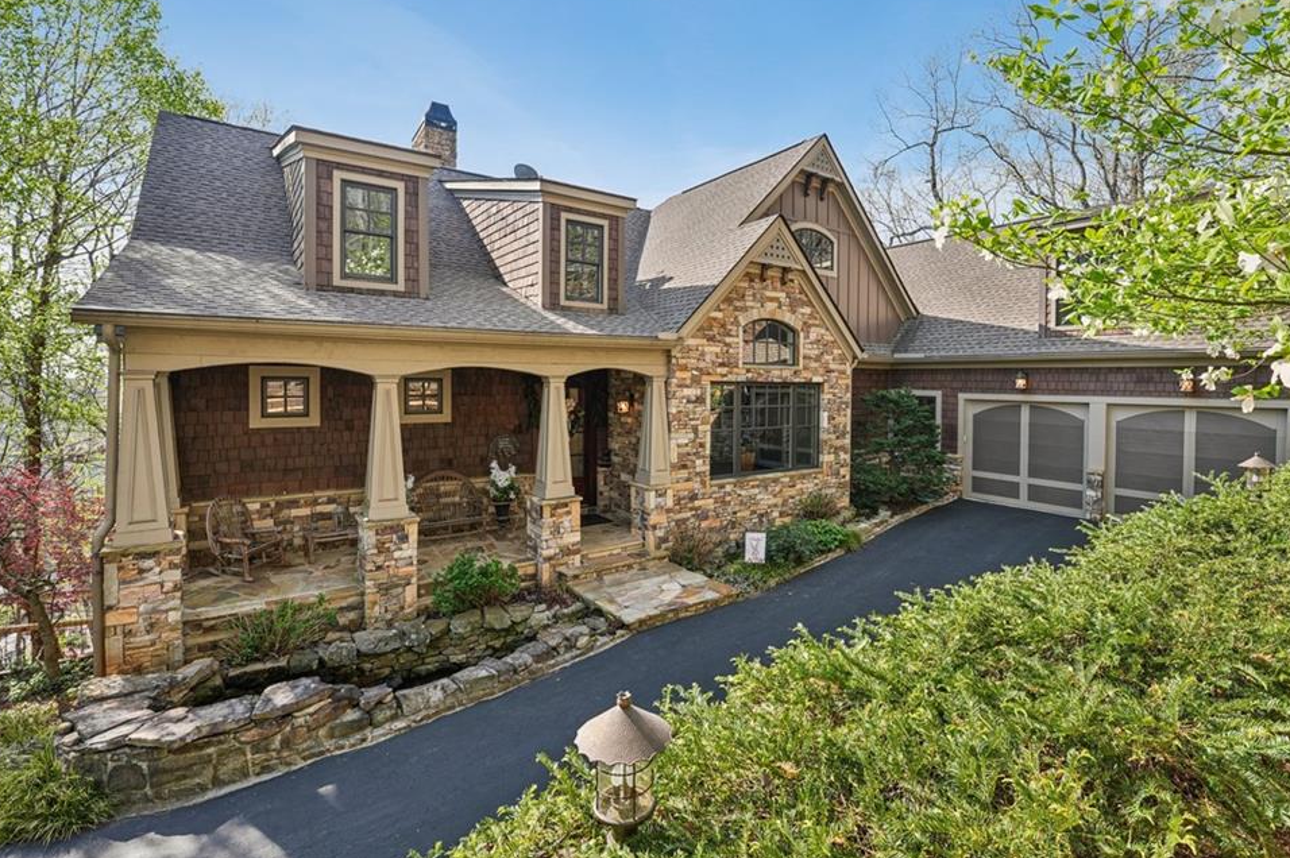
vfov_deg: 74.5
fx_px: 564
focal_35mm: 16
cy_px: 439
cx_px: 671
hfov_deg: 97.6
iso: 100
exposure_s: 1/60
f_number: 8
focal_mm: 14.7
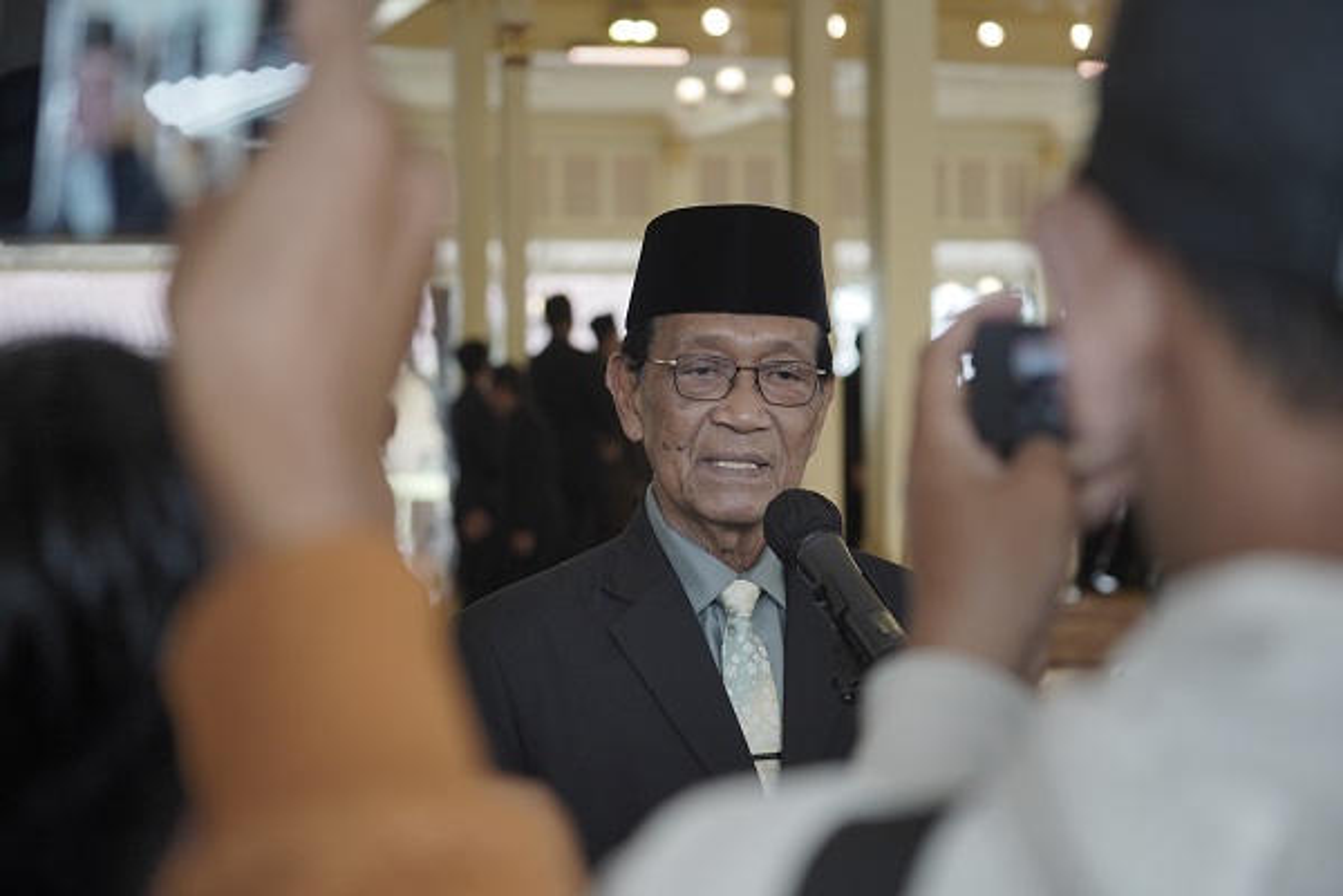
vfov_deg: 19.5
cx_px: 672
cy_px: 448
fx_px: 2611
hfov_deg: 28.8
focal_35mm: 70
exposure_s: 1/200
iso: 500
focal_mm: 70
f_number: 4
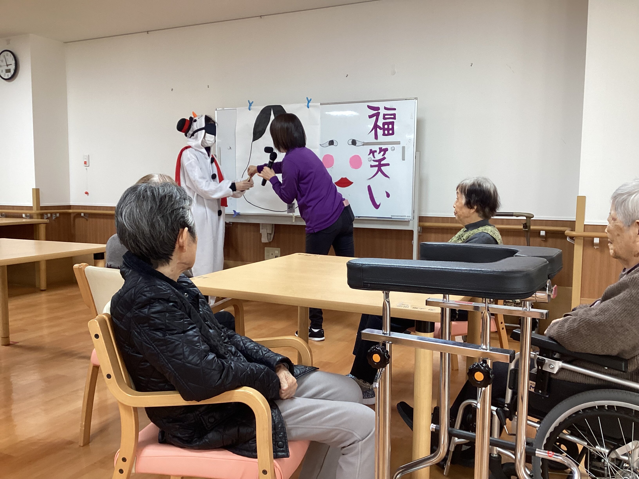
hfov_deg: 58.4
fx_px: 572
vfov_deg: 45.4
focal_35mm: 31
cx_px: 320
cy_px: 240
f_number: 2.4
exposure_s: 1/60
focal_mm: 3.3
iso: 100
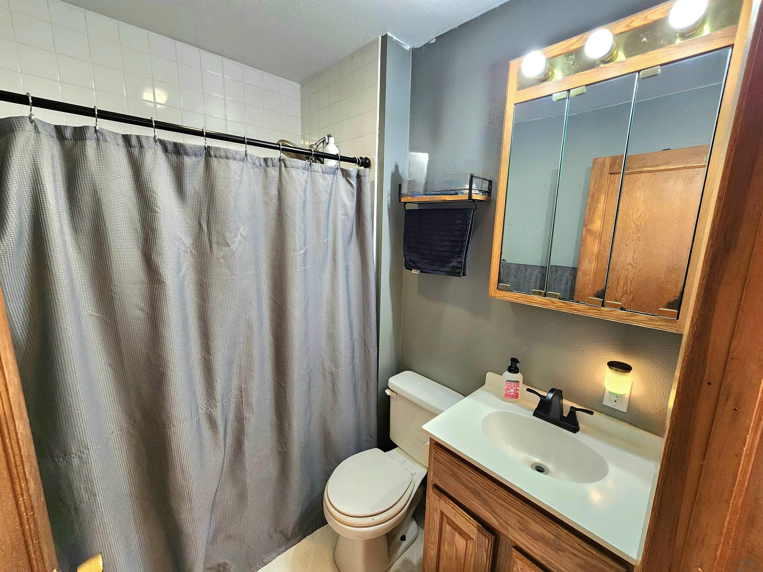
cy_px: 286
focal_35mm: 13
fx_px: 287
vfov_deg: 89.9
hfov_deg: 106.2
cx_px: 382
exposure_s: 1/60.2
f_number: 2.2
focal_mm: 2.2
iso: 320
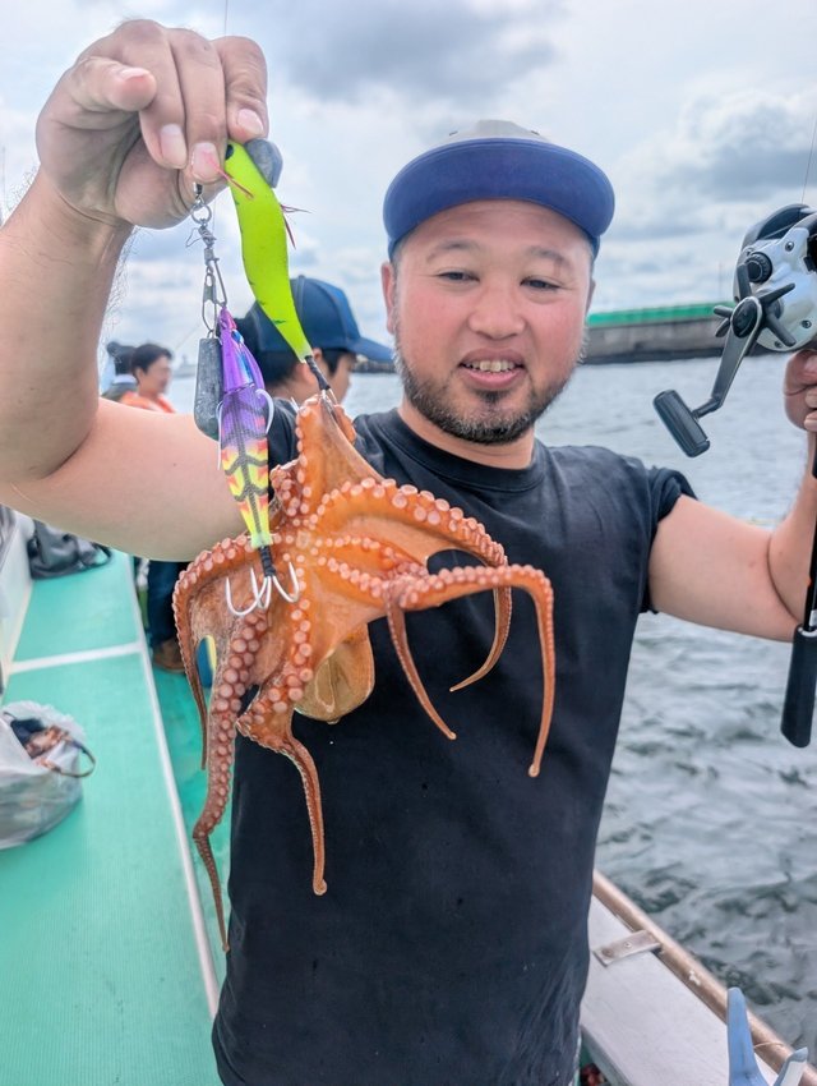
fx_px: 753
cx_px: 408
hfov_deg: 56.9
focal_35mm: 24
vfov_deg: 71.5
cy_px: 543
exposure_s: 1/1587
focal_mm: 6.9
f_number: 1.68
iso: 21
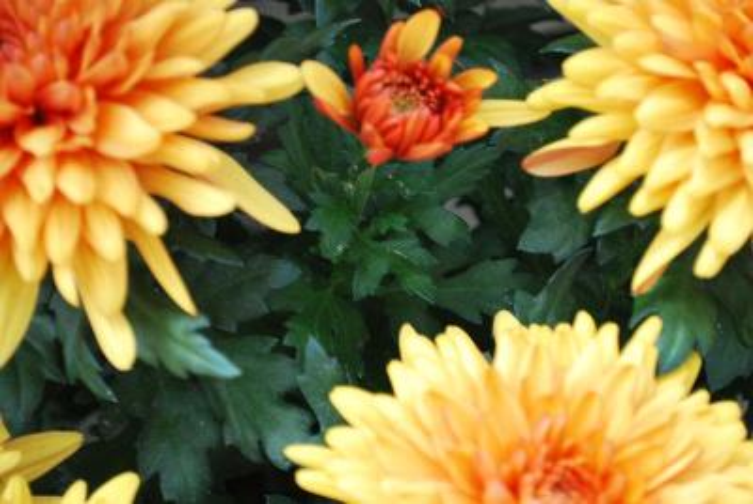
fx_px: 1508
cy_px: 252
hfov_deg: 28.0
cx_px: 376
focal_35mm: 72
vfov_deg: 19.0
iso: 200
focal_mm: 48
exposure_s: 1/60
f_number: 6.3
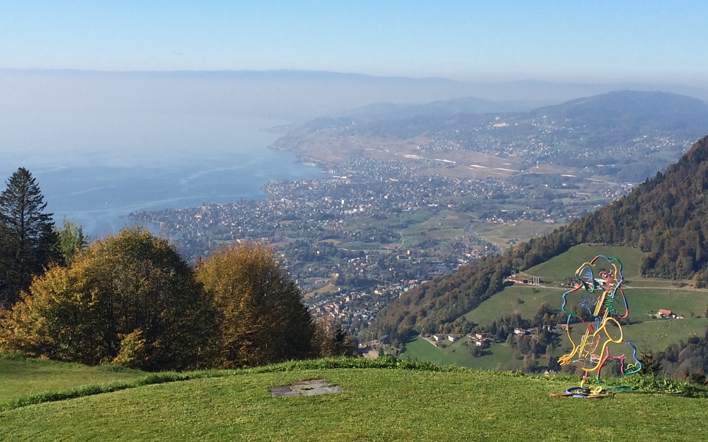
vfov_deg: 20.8
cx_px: 363
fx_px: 1196
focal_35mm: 62
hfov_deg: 33.0
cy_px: 127
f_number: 2.2
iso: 32
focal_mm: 4.15
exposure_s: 1/2160
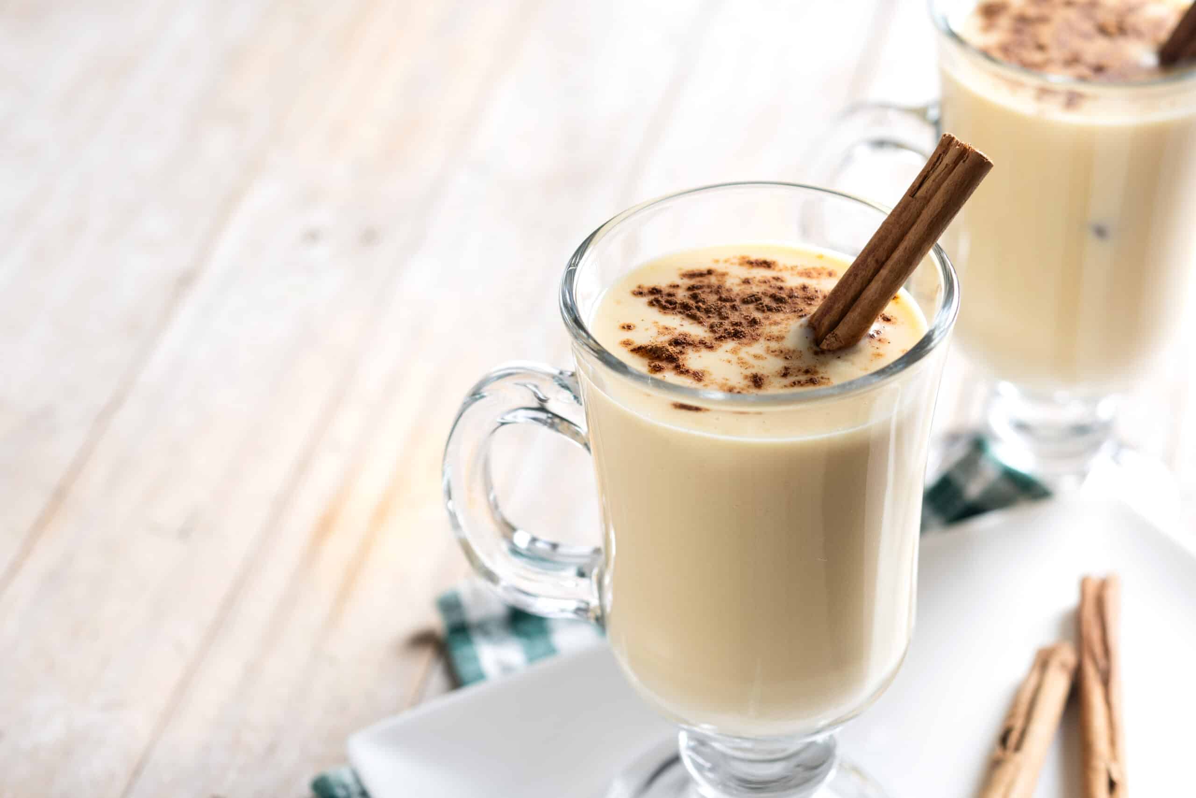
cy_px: 399
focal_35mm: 90
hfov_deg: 22.6
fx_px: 2990
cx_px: 598
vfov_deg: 15.2
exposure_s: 1/200
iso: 100
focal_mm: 60
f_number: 5
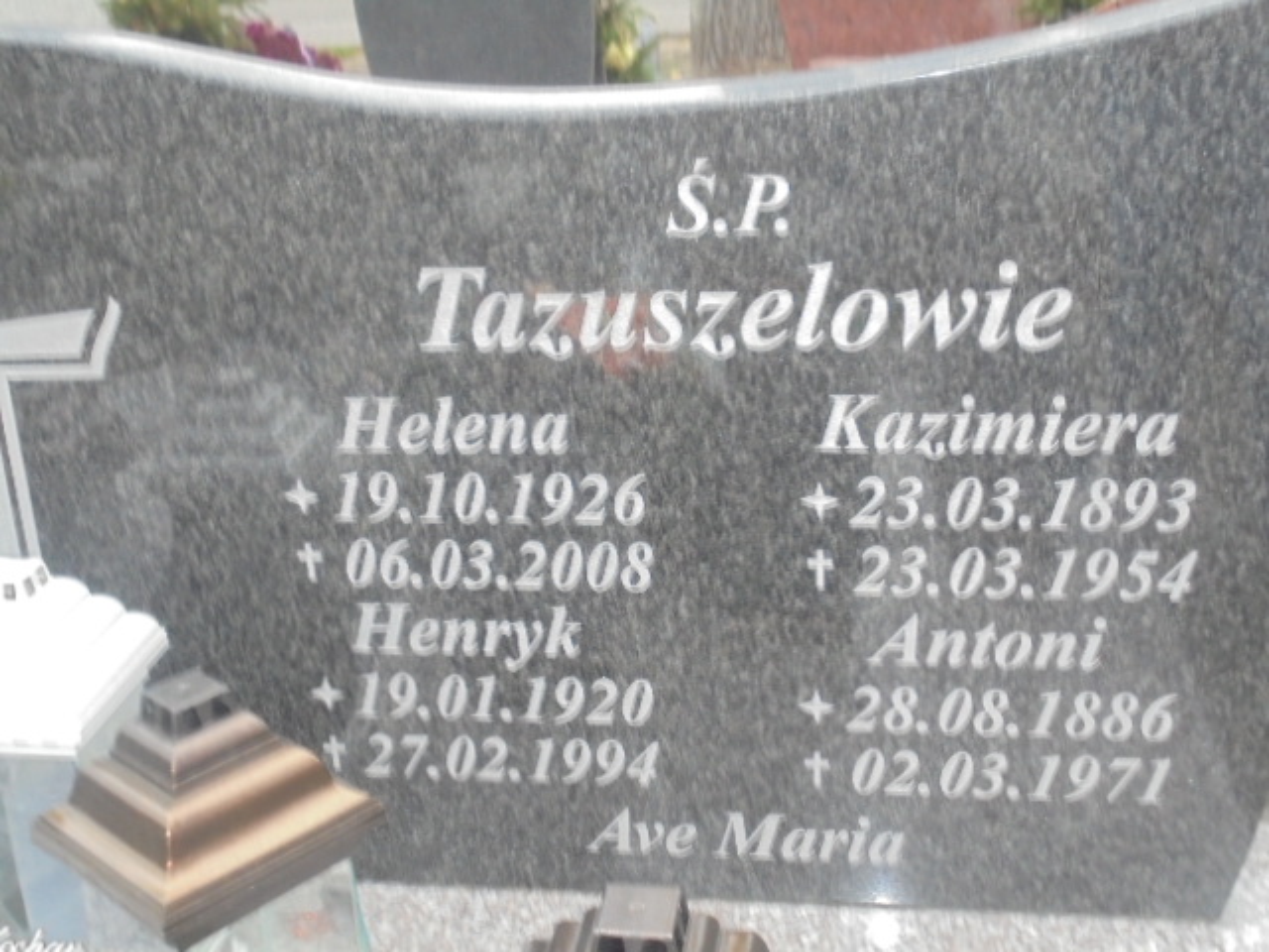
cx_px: 634
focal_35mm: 43
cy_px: 476
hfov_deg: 43.9
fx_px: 1576
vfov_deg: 33.6
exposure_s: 1/13
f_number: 4.5
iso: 400
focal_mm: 7.8
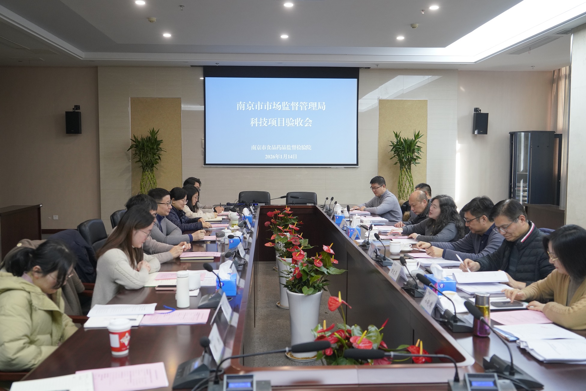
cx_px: 293
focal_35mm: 33
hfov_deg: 57.2
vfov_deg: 40.0
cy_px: 196
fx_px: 537
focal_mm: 33
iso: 2000
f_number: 4
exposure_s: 1/160
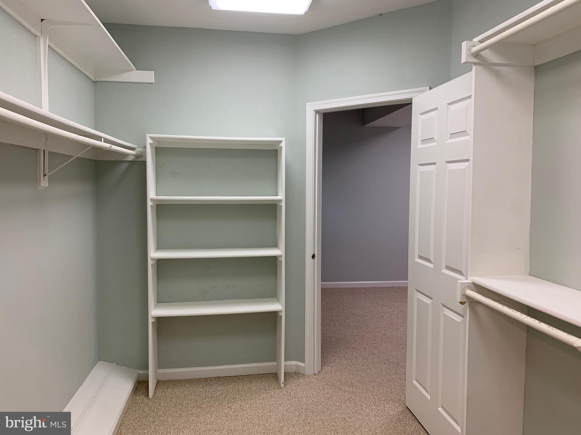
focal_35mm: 26
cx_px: 290
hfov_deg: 67.3
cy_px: 218
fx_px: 436
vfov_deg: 53.1
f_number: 1.8
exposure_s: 1/60
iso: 64
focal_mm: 4.25
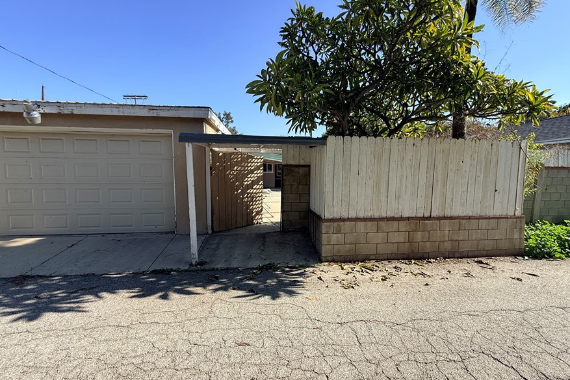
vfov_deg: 70.5
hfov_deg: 93.1
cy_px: 191
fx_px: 269
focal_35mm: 17
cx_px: 303
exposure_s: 1/820
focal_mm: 2.22
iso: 50
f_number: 2.2
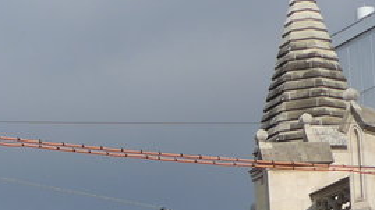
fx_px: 2365
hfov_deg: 9.0
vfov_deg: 5.0
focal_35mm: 238
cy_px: 434
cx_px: -71
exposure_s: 1/2000
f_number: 3.2
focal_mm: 10.1
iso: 80
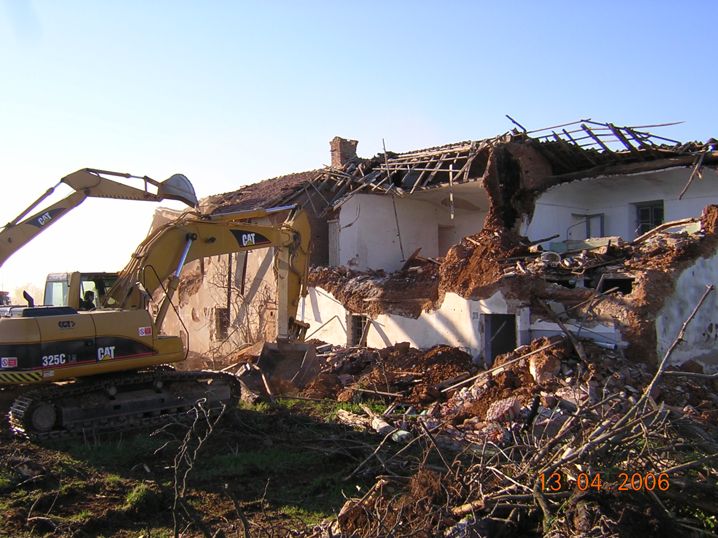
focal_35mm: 36
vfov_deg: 39.7
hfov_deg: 51.4
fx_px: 747
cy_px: 269
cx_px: 359
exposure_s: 1/160
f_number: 5.2
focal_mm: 4.7
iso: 100
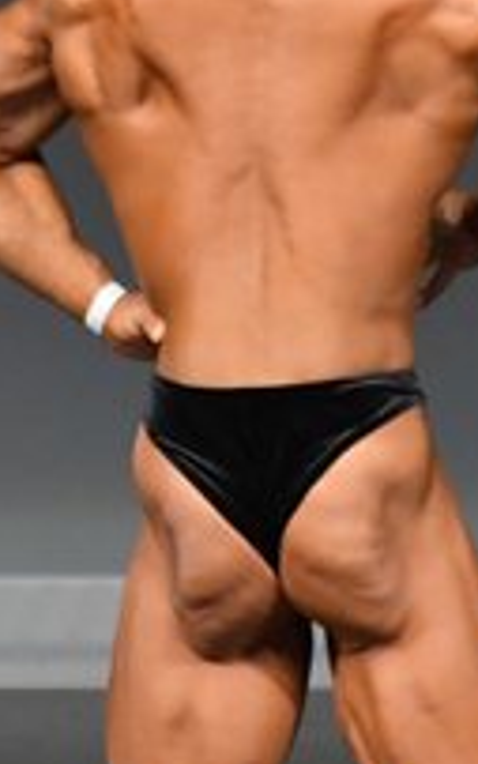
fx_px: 27889
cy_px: 467
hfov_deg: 1.0
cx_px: 427
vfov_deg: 1.6
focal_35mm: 1339
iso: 4000
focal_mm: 230
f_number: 5.6
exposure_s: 1/400
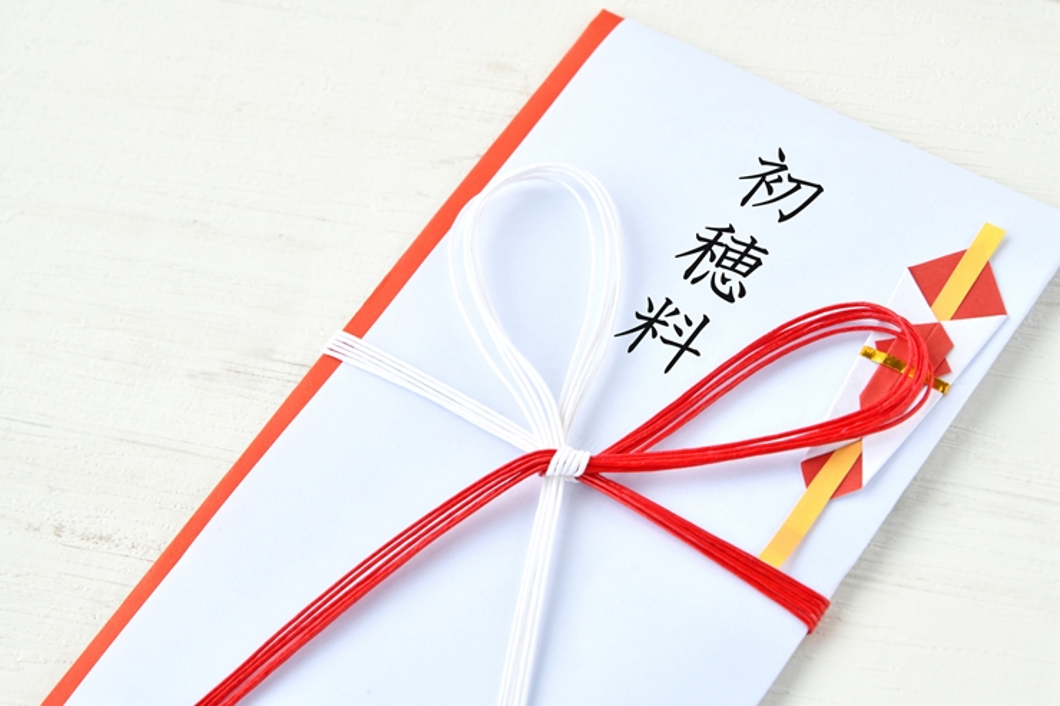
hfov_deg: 19.5
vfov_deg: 13.0
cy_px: 353
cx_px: 530
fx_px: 3091
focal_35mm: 105
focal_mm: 105
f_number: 14
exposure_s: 1/80
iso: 800
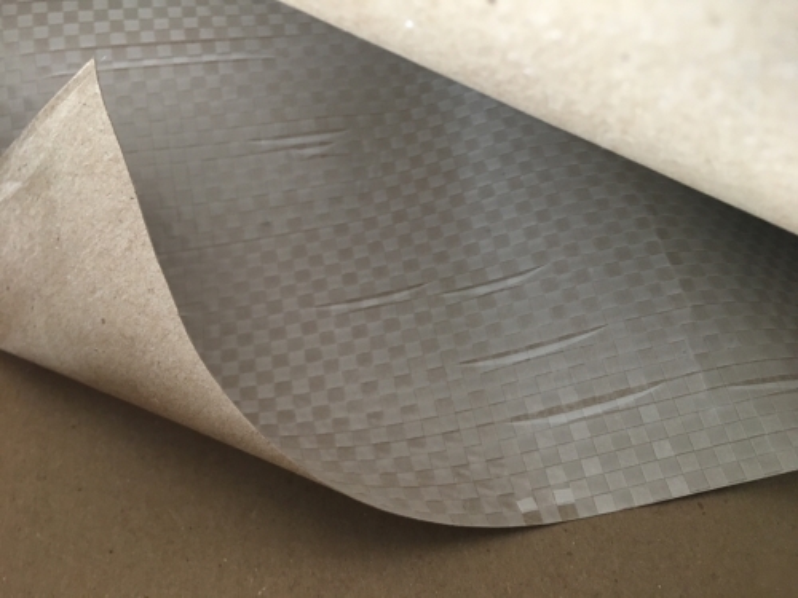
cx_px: 399
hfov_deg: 61.7
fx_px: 669
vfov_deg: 48.2
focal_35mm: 29
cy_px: 299
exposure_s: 1/15
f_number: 2.2
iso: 64
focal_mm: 4.15
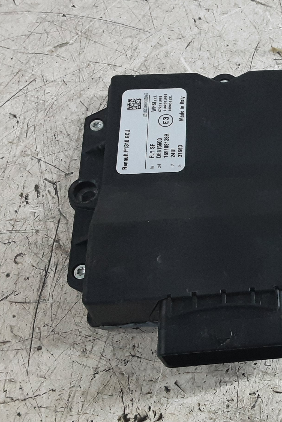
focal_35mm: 50
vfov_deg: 39.5
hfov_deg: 25.0
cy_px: 187
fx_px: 587
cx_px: 315
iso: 200
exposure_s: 1/50
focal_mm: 2.91
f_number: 1.9
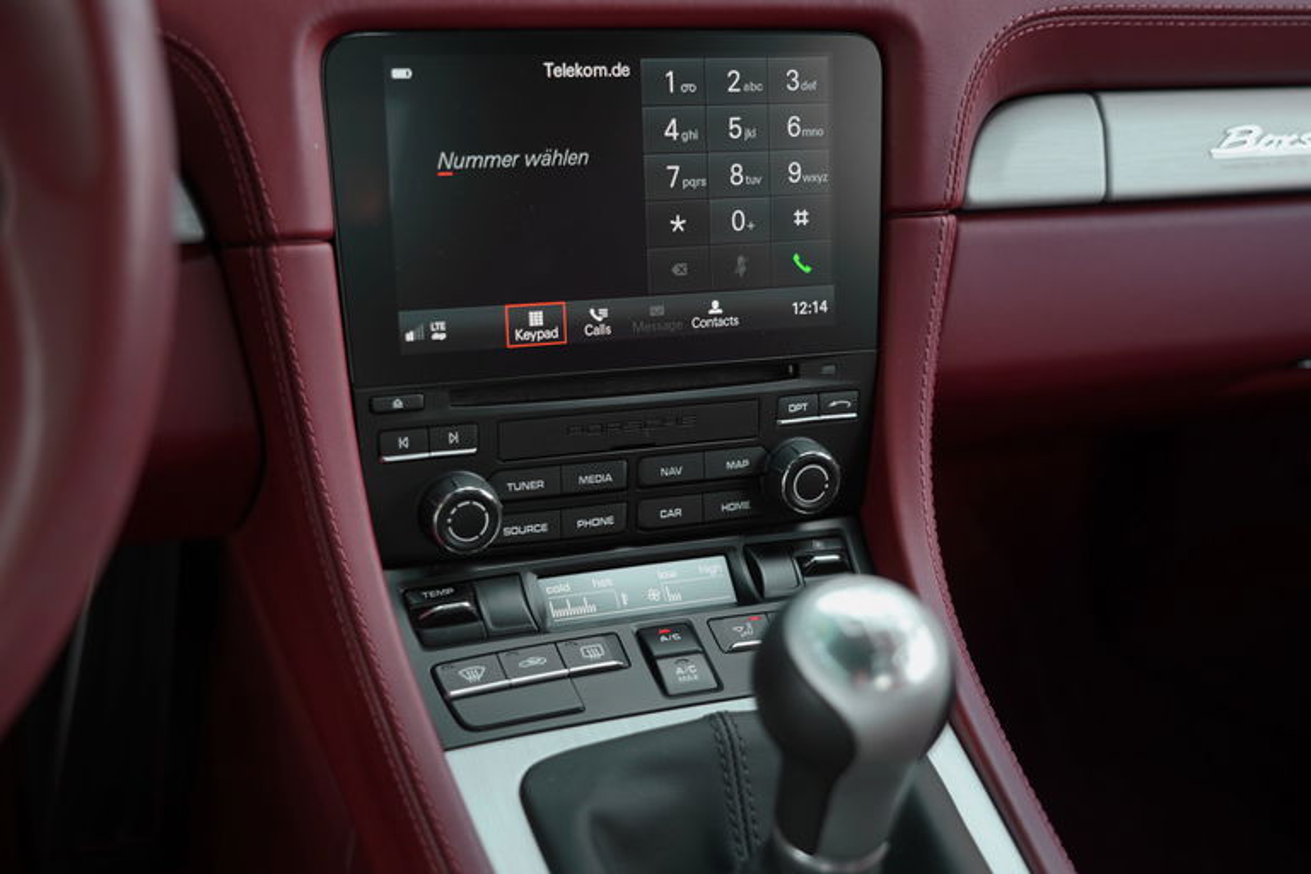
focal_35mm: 44
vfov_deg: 30.5
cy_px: 437
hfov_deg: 44.5
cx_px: 656
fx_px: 1602
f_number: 4
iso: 125
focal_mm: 44
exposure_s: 1/50
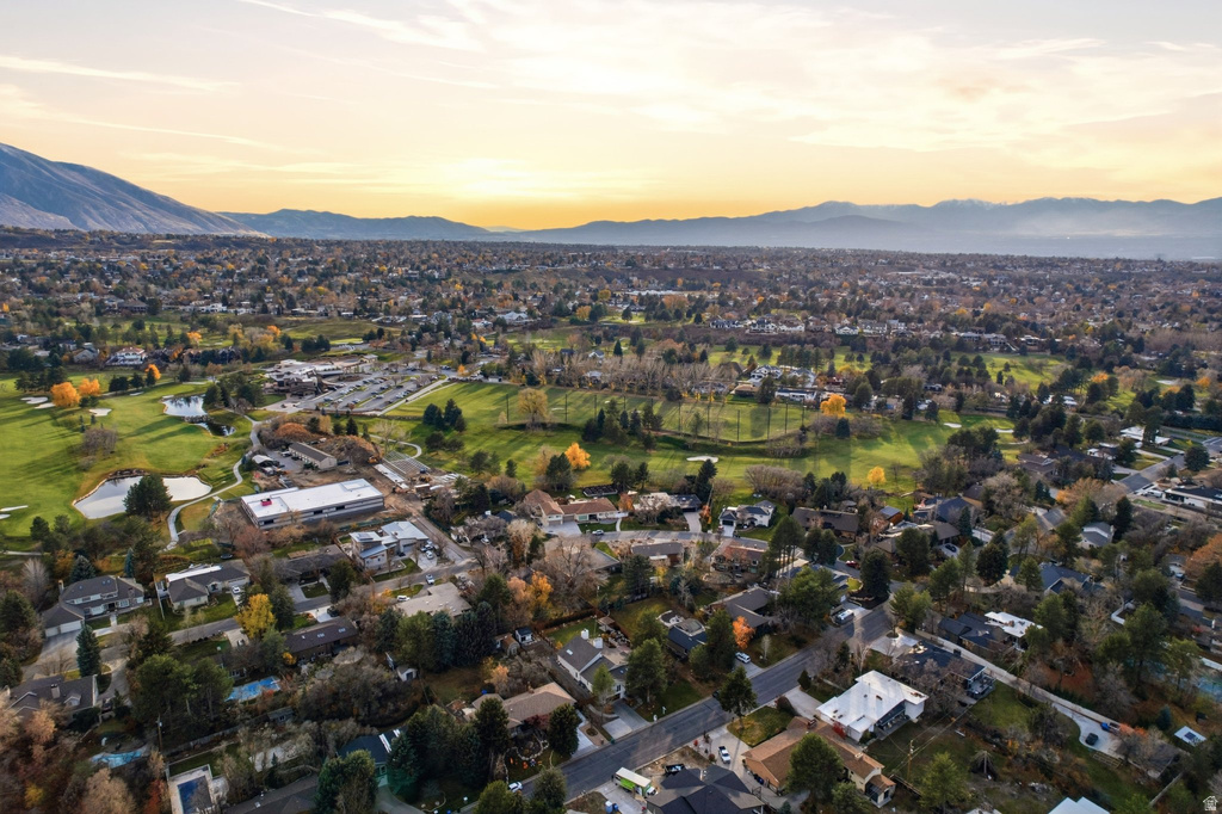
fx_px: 746
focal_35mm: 22
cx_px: 611
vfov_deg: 57.2
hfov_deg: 78.6
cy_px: 407
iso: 100
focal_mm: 8.4
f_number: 2.8
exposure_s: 1/2500
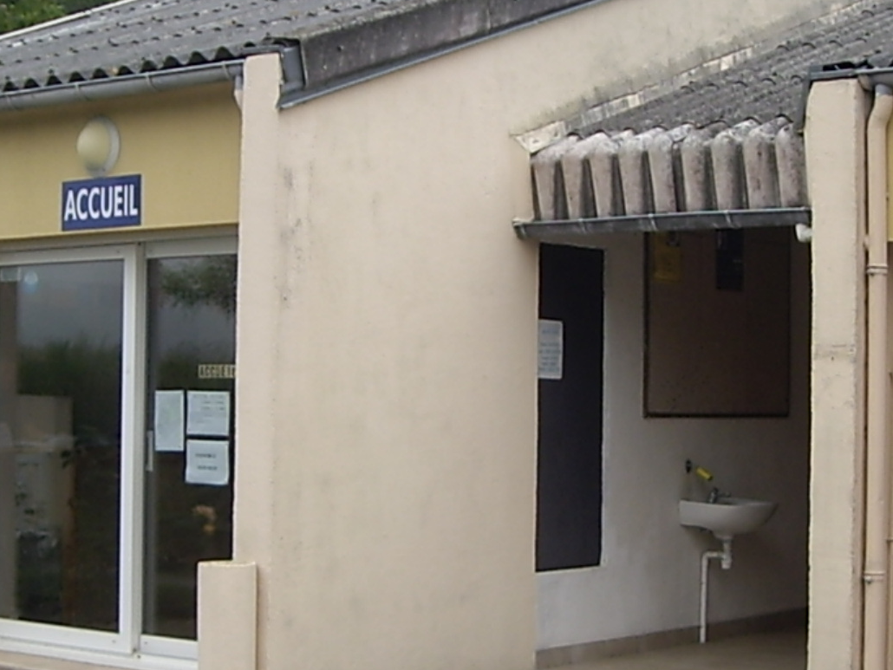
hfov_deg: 23.0
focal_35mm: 85
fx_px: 2193
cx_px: 456
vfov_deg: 17.4
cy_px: 367
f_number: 2.7
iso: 50
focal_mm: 6.2
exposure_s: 1/320
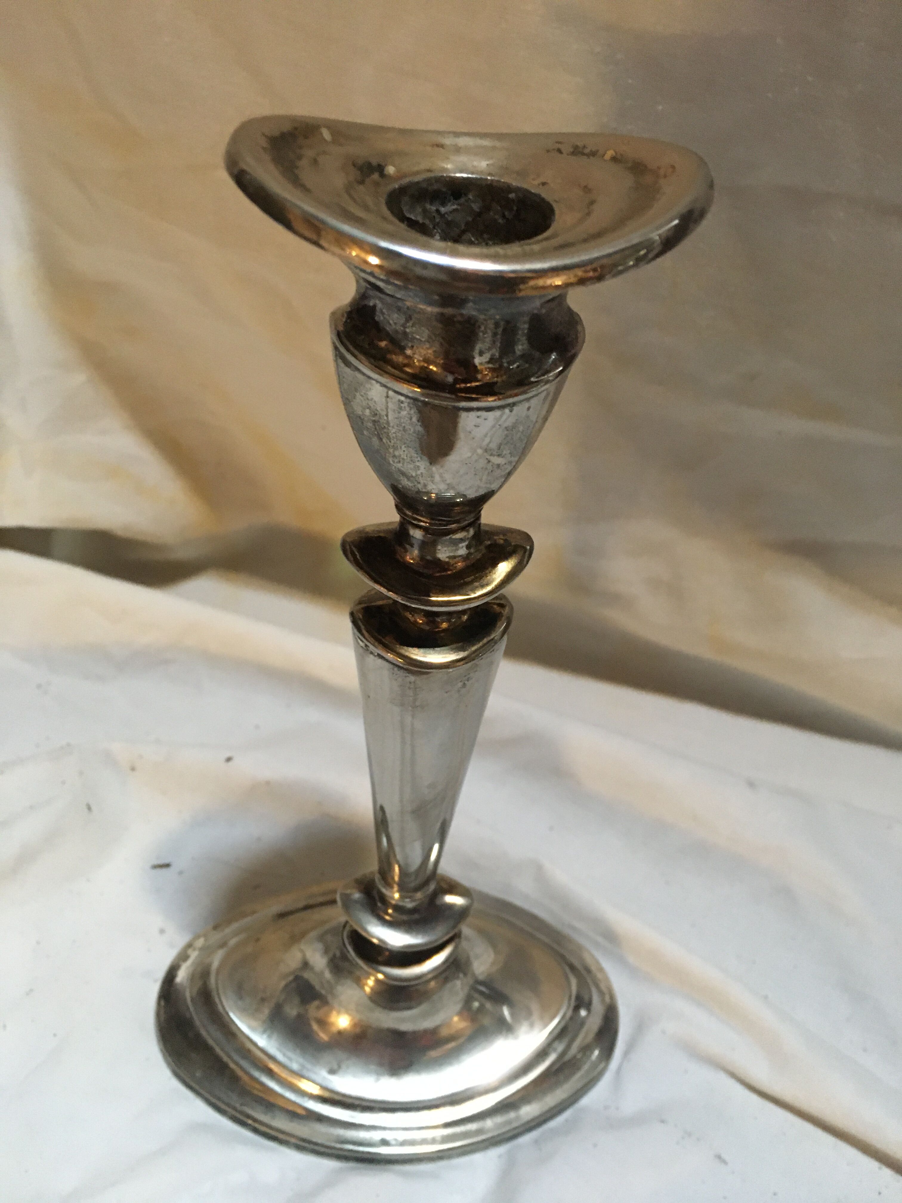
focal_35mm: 29
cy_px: 602
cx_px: 451
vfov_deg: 61.7
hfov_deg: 48.2
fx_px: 1008
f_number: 2.2
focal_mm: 4.15
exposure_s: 1/17
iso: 200
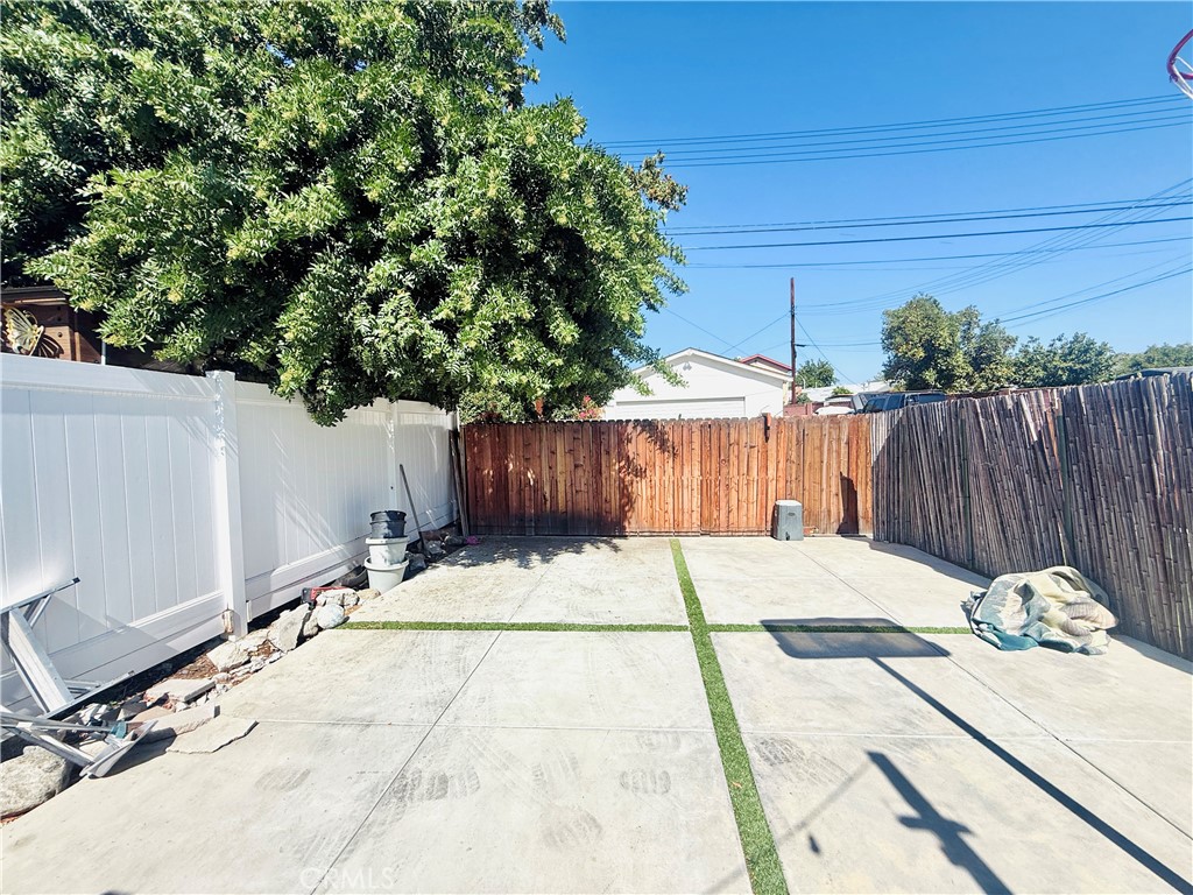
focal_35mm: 14
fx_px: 482
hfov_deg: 102.1
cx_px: 596
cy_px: 448
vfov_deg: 85.7
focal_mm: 2.22
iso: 50
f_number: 2.2
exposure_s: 1/2320
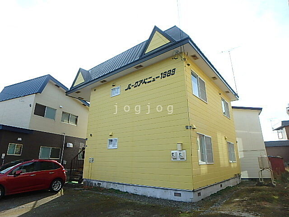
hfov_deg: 79.0
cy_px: 108
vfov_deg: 63.4
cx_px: 144
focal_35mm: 21
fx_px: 175
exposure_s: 1/640
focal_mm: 3.7
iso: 125
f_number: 3.5
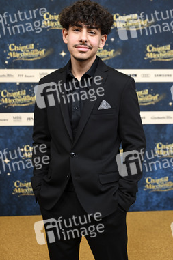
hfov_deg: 31.8
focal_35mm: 42
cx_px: 89
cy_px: 126
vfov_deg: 46.4
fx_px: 304
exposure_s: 1/160
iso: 320
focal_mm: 40
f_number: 2.8
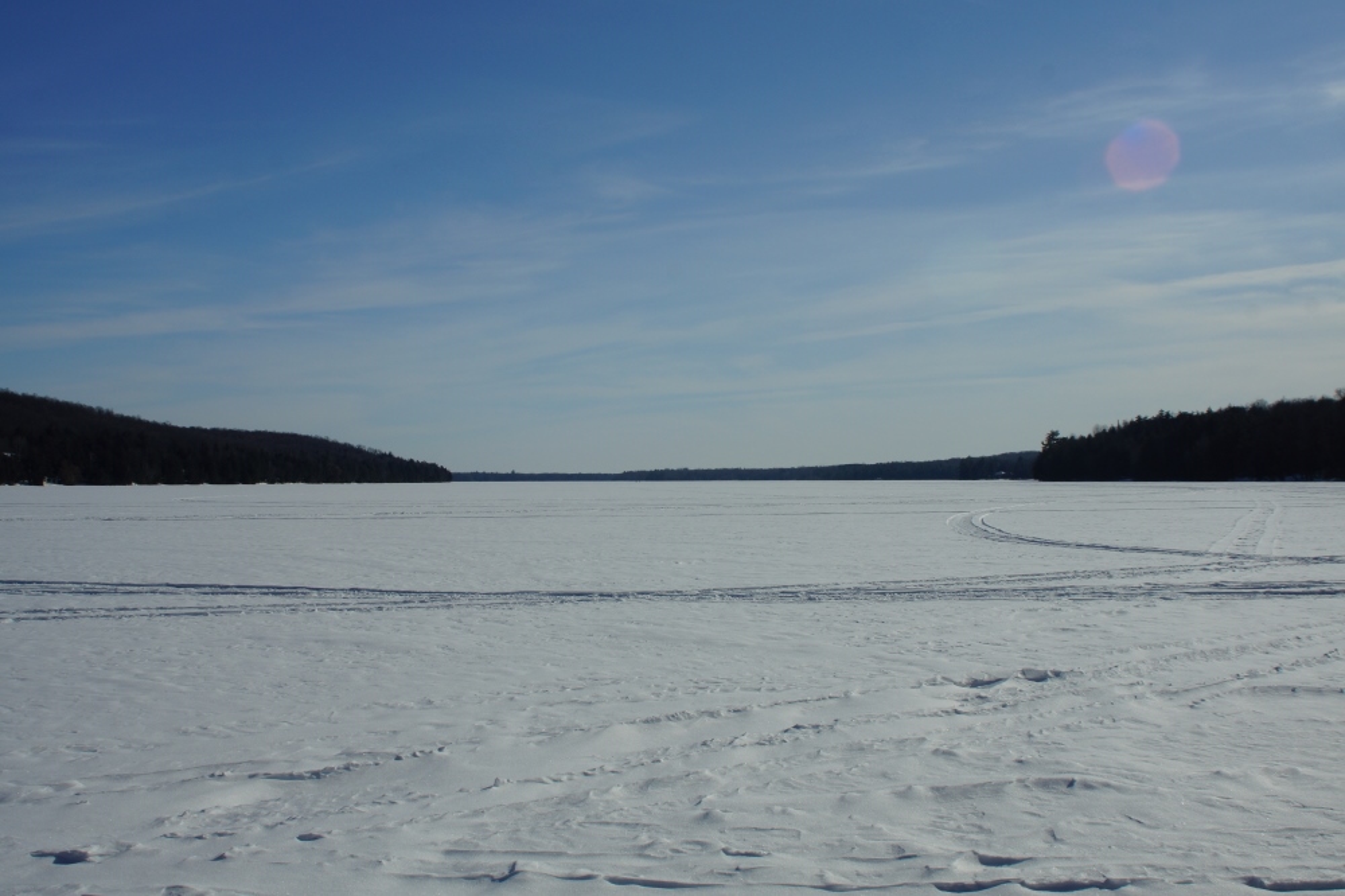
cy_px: 448
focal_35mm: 42
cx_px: 672
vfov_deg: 31.9
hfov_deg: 46.4
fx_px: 1569
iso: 100
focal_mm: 28
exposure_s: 1/200
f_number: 13
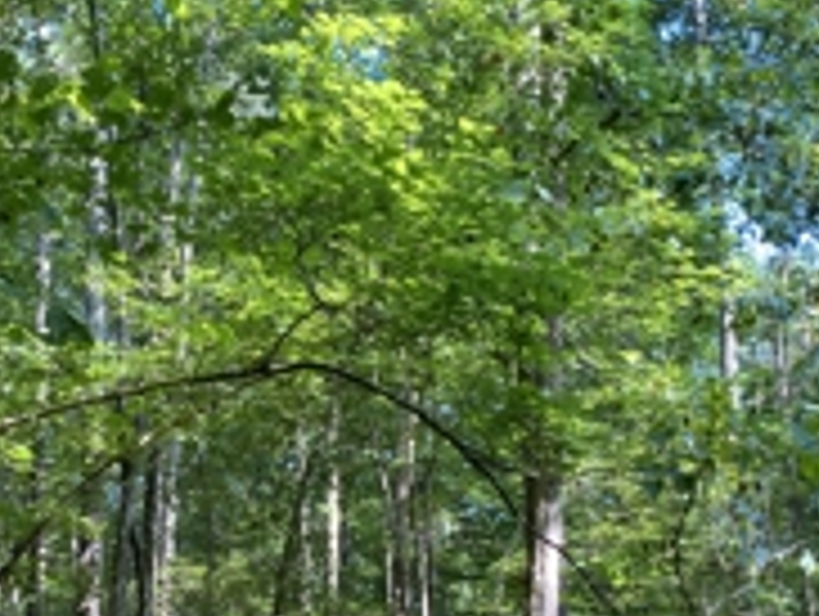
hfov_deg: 33.5
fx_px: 1350
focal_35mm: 57
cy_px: 513
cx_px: 279
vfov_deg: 25.2
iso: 40
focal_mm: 4.25
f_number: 1.8
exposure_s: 1/122
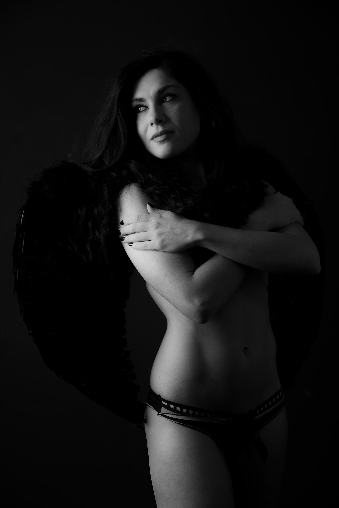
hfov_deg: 19.5
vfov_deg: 28.8
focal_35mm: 70
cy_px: 254
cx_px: 170
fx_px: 988
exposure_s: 1/100
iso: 100
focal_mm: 70
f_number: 7.1
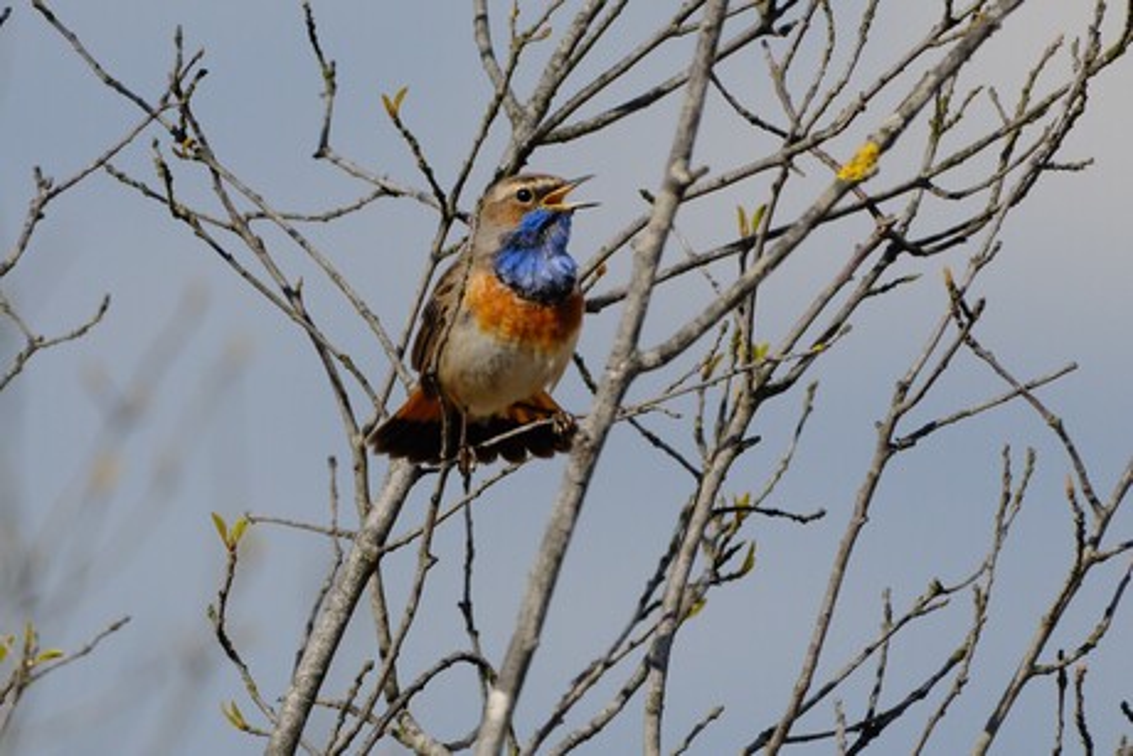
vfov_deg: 1.5
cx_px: 566
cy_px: 378
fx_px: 28332
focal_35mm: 900
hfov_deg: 2.3
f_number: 8
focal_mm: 600
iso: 1000
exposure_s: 1/2000
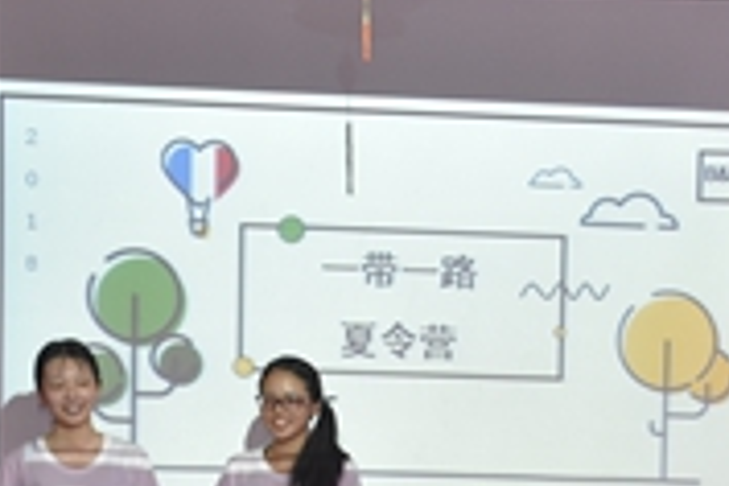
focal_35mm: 126
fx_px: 2542
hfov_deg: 16.1
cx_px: 655
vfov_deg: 10.8
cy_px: 562
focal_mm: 27
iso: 800
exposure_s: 1/100
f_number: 5
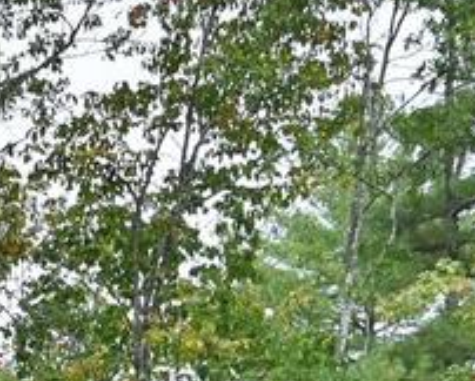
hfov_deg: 17.1
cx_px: -94
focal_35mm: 107
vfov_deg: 13.4
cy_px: 604
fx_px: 1506
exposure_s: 1/80
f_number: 4.5
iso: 200
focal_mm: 16
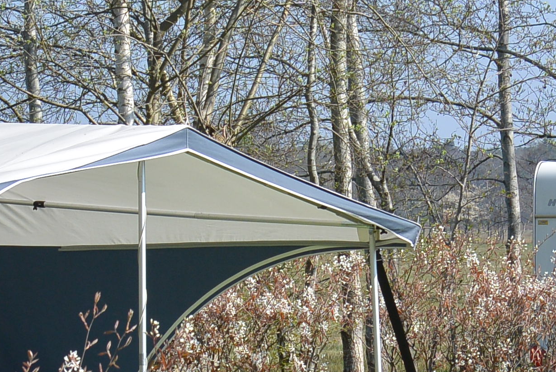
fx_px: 3942
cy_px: 332
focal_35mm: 255
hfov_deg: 8.1
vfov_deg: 5.4
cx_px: 329
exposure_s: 1/500
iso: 100
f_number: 5.6
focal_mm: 30
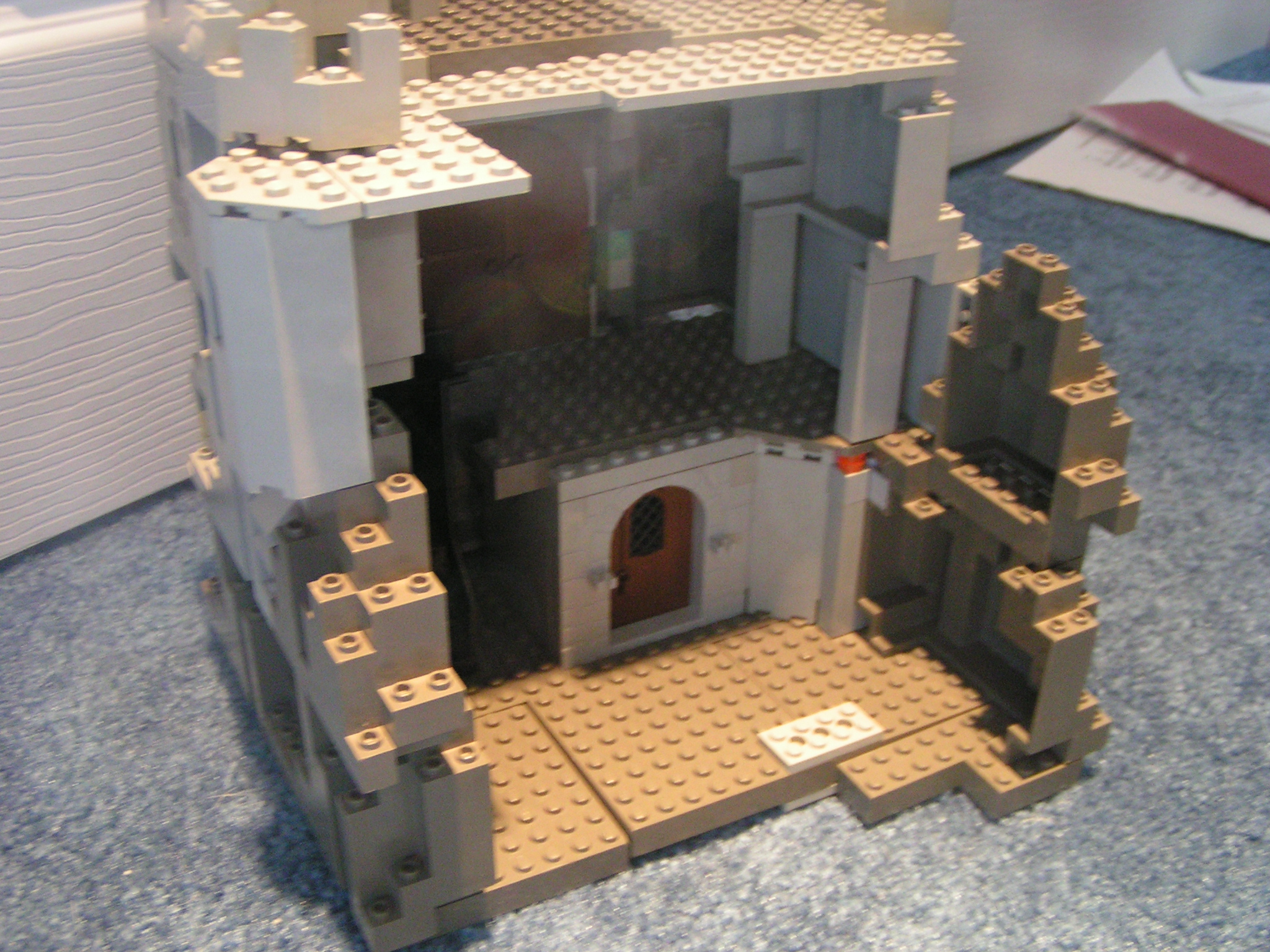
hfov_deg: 49.0
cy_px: 476
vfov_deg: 37.7
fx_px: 1394
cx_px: 635
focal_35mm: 38
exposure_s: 1/15
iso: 200
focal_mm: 5.8
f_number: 2.8
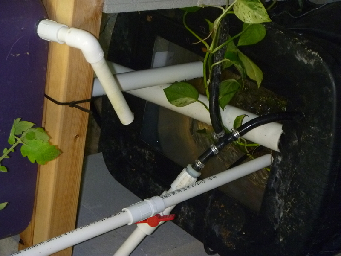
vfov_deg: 18.2
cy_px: 128
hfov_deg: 24.1
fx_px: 798
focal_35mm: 81
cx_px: 170
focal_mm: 14.5
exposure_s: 1/80
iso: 400
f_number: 5.3
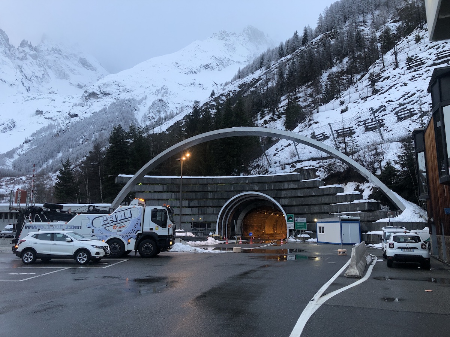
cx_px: 225
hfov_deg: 63.4
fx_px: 364
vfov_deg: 49.7
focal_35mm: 28
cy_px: 168
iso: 25
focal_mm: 3.99
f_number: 1.8
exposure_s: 1/100
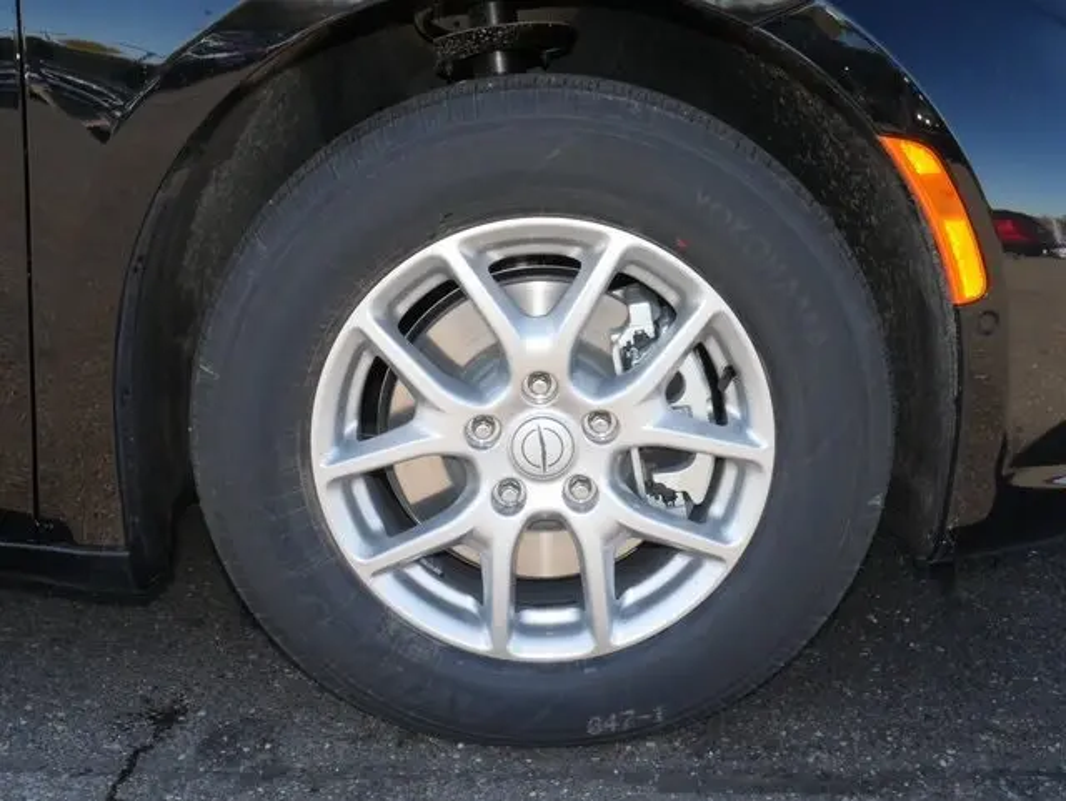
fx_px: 1171
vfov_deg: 37.8
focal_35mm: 38
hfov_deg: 48.9
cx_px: 533
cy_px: 400
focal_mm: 19
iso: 1250
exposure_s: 1/60
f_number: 20
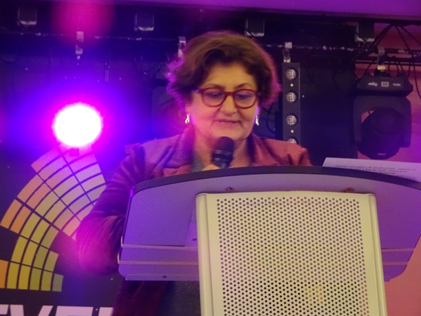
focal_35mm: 146
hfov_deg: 13.5
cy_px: 158
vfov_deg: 10.2
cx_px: 210
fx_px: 1776
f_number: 5.6
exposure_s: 1/10
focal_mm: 24.99
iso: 1250
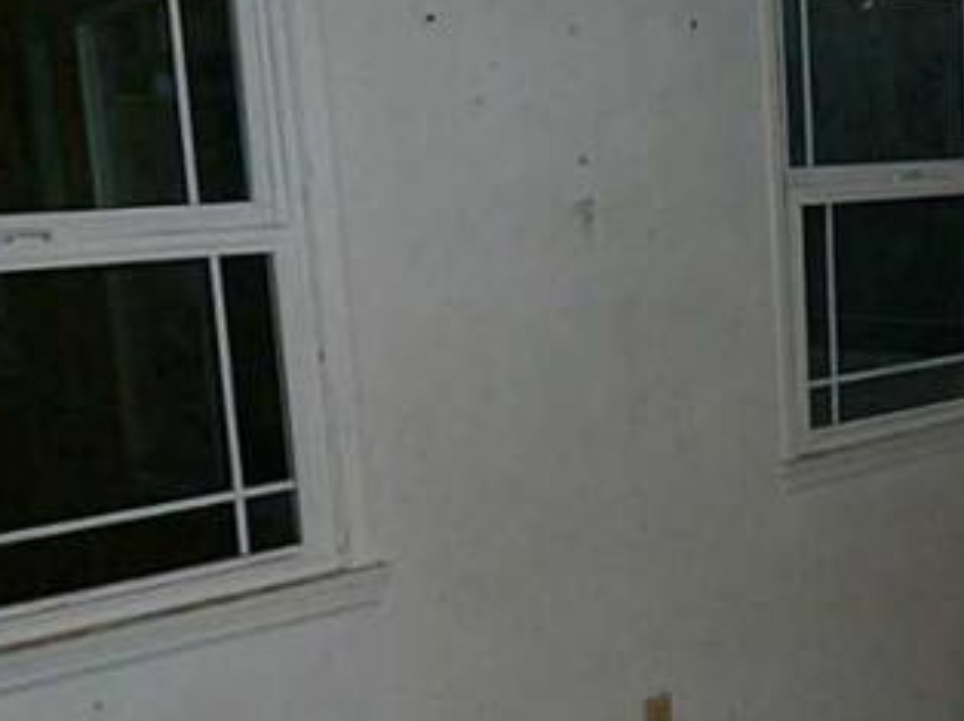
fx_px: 1419
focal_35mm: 51
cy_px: 454
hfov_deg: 37.1
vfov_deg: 28.4
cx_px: 648
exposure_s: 1/30
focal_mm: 4.1
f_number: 3.3
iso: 320
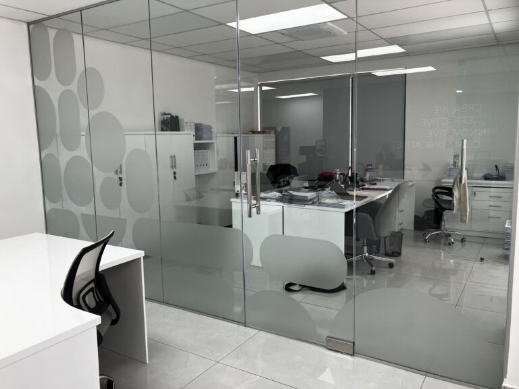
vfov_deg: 49.7
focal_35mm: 28
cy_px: 194
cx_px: 260
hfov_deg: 63.4
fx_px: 420
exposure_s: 1/100
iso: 50
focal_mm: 3.99
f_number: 1.8
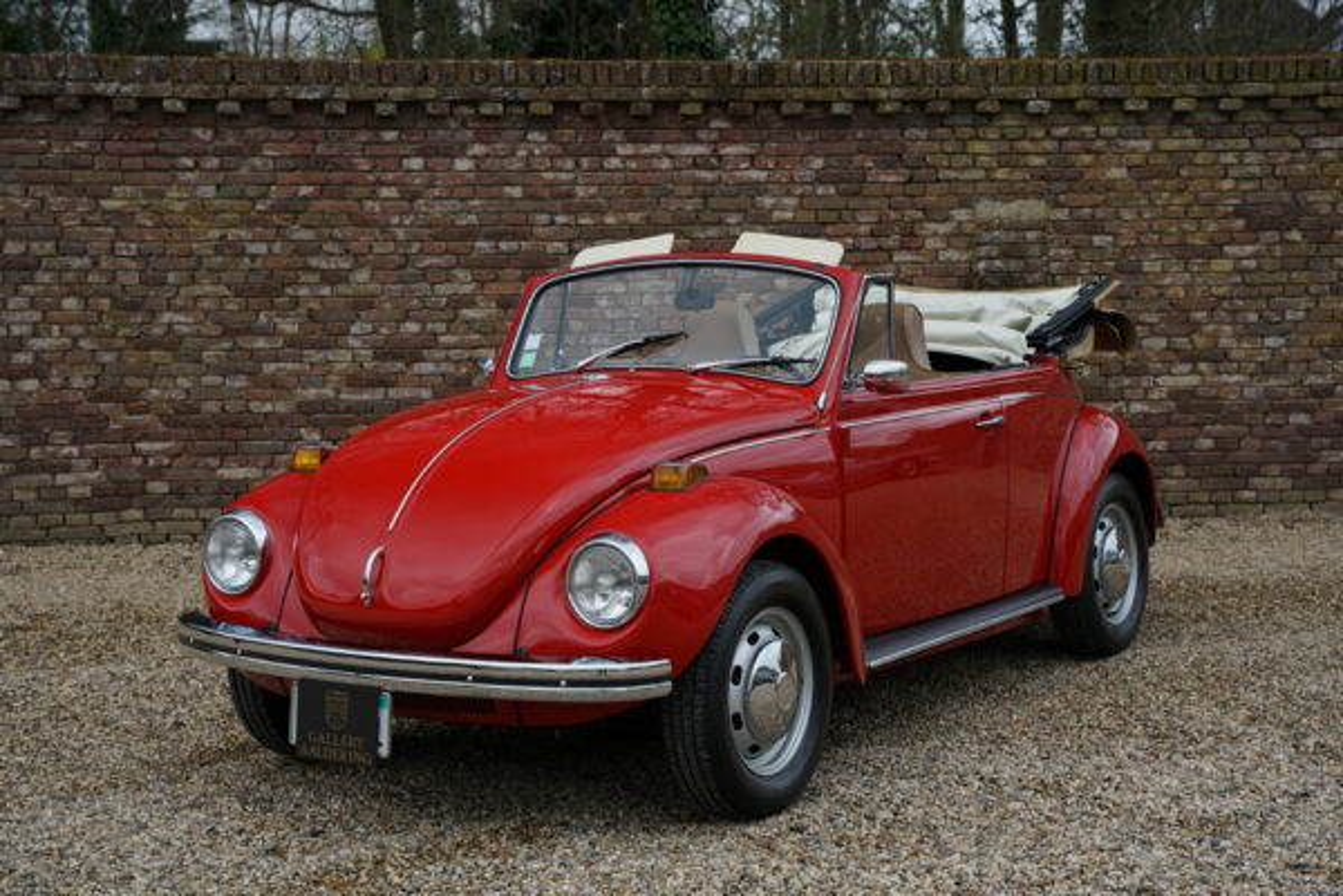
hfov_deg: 35.0
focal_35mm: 57
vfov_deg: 23.7
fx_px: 2130
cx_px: 672
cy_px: 448
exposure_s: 1/125
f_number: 5.6
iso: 100
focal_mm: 57.1
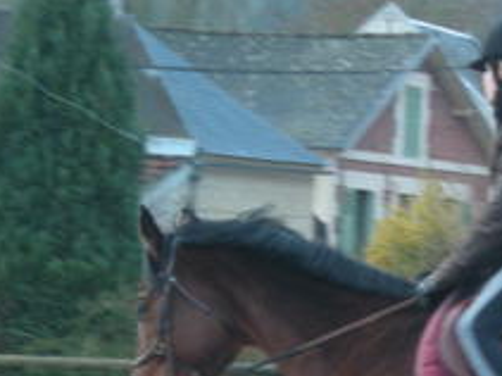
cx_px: 538
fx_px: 3580
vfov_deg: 6.0
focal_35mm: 247
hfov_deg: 8.0
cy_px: 419
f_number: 4.7
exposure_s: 1/59.7
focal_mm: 17.1
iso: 89
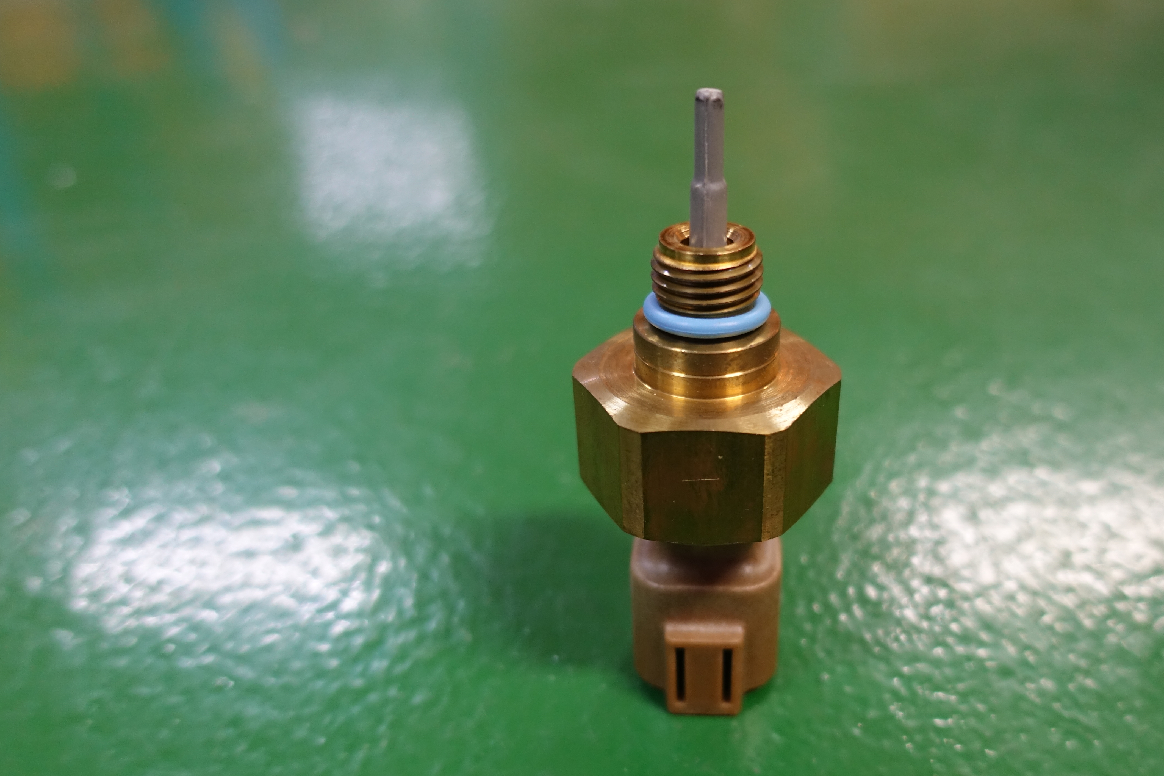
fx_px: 1002
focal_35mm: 31
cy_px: 473
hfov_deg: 59.8
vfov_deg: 42.1
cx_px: 699
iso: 500
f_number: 1.8
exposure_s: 1/30
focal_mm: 8.8
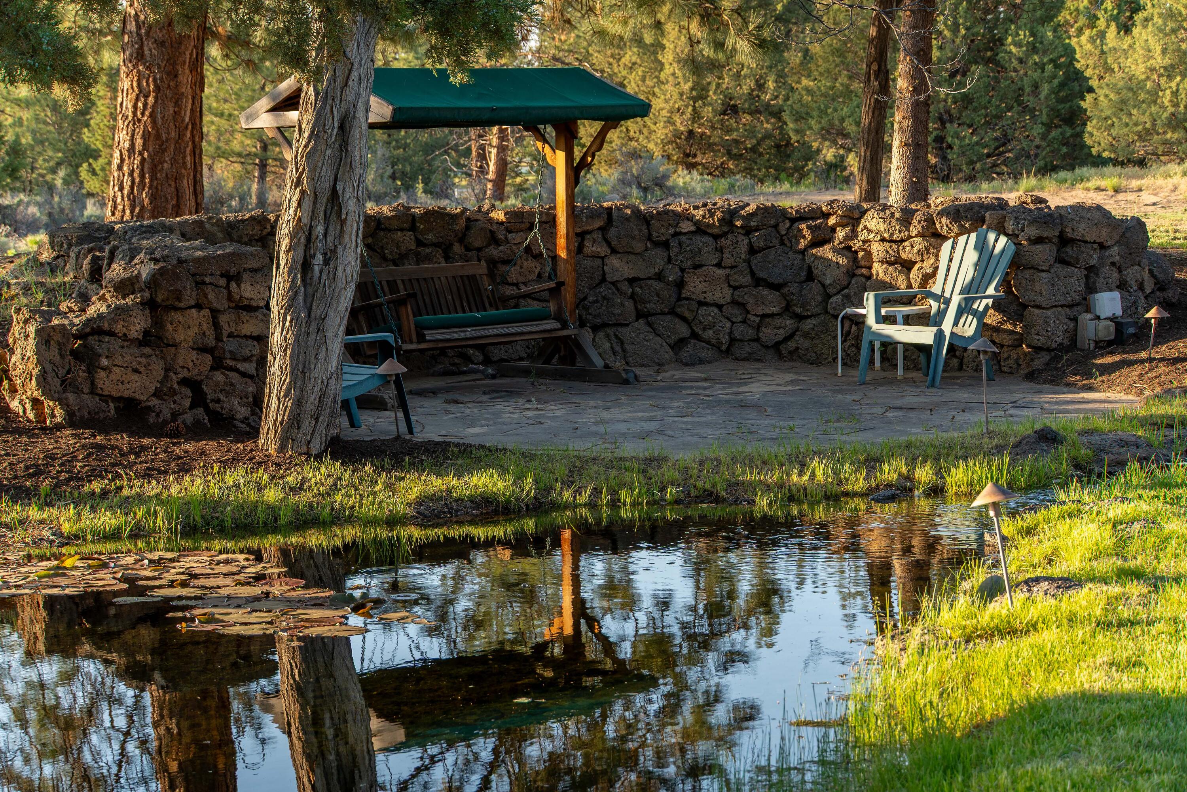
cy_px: 396
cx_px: 594
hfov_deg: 10.2
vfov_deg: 6.8
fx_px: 6660
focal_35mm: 202
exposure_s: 1/80
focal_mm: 135
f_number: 7.1
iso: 200
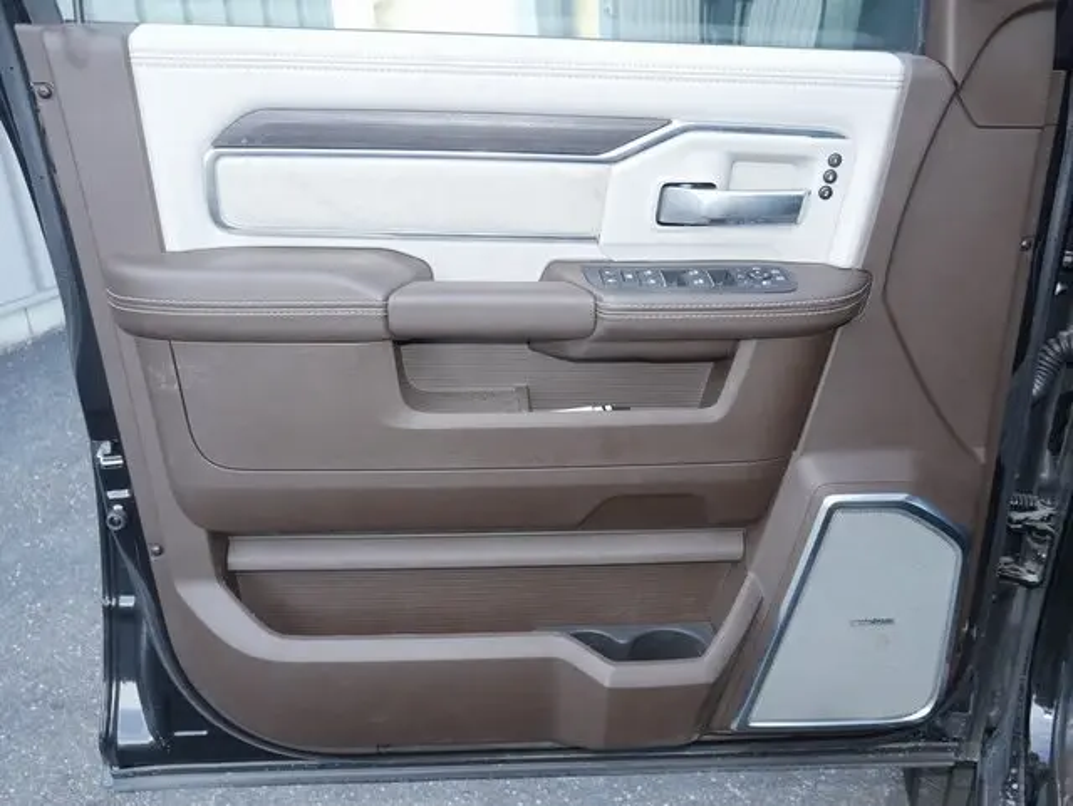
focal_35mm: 32
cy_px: 403
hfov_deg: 56.8
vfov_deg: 44.2
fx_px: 993
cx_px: 536
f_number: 5
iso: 320
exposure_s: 1/60
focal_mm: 16
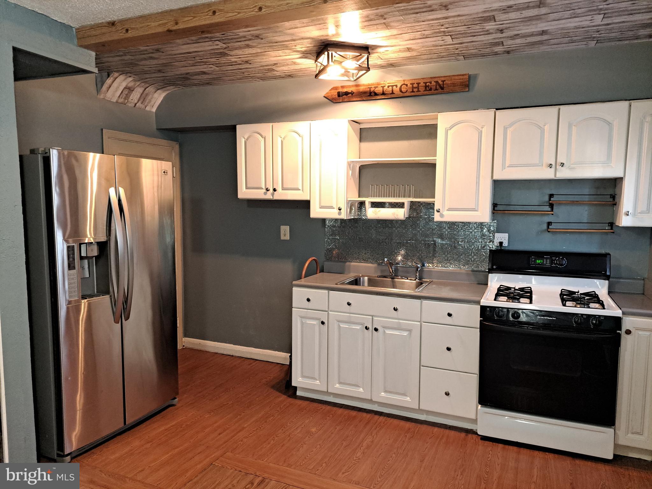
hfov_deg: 71.6
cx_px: 326
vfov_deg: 56.8
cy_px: 244
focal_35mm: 24
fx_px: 452
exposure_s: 1/30
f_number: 1.8
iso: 400
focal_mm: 5.23
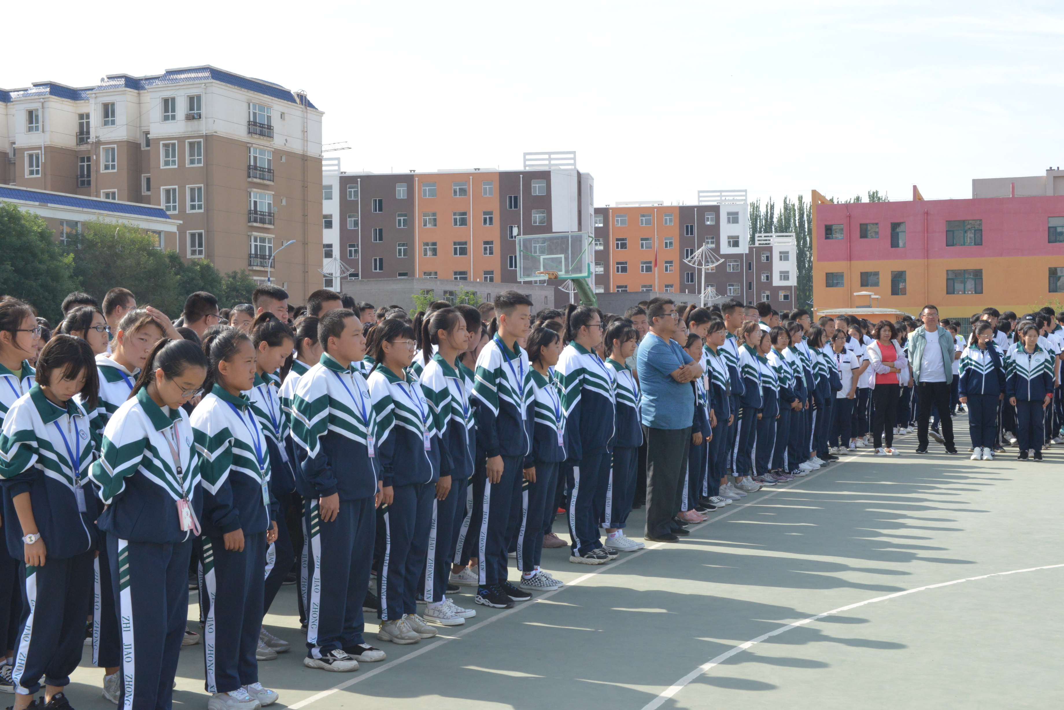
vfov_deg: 28.1
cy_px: 355
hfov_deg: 41.1
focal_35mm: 48
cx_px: 532
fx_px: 1419
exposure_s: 1/800
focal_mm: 48
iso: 3200
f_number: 14
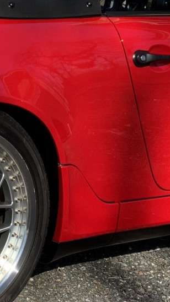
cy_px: 130
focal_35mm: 118
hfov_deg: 10.1
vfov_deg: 18.2
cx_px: -26
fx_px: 946
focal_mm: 3
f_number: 1.8
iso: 16
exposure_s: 1/842
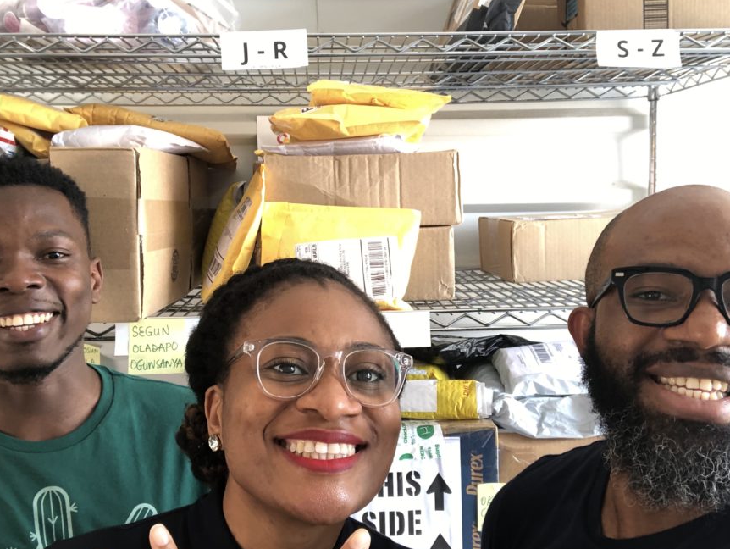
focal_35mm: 38
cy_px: 264
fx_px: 802
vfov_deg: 37.8
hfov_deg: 48.9
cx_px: 357
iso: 80
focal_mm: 2.87
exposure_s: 1/60
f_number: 2.2
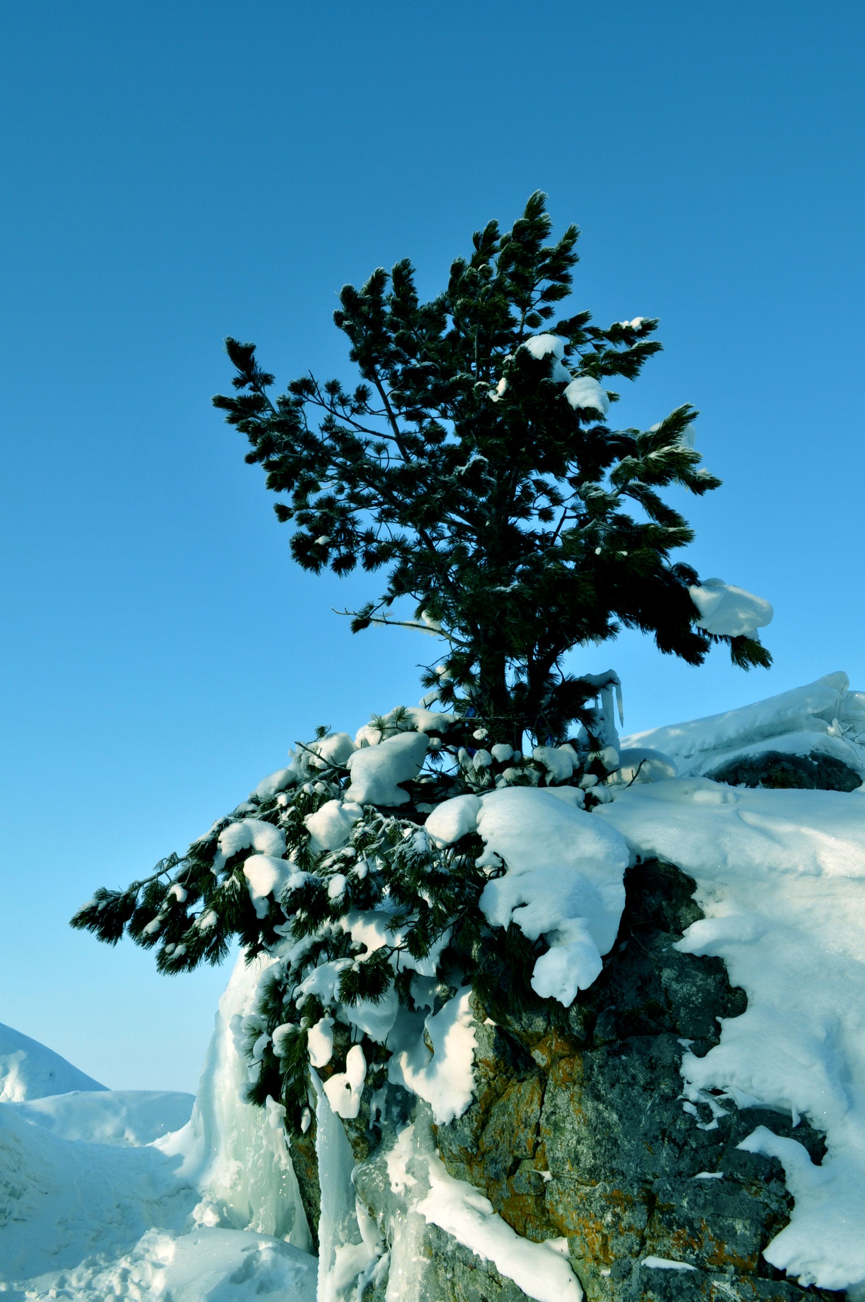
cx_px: 432
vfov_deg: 67.4
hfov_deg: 47.8
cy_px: 651
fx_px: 976
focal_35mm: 27
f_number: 9
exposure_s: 1/320
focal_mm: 18
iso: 200
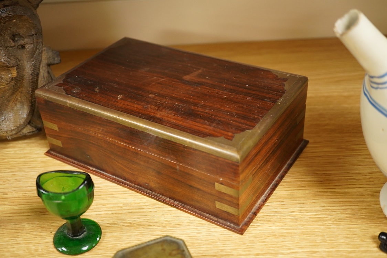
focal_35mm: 45
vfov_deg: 29.9
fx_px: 484
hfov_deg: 43.6
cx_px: 194
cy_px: 129
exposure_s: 1/125
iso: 2000
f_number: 4.5
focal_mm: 30
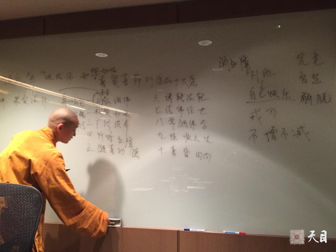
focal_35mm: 29
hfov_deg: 61.7
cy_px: 126
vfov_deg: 48.2
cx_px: 168
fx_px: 281
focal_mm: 4.15
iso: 250
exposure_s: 1/30
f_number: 2.2
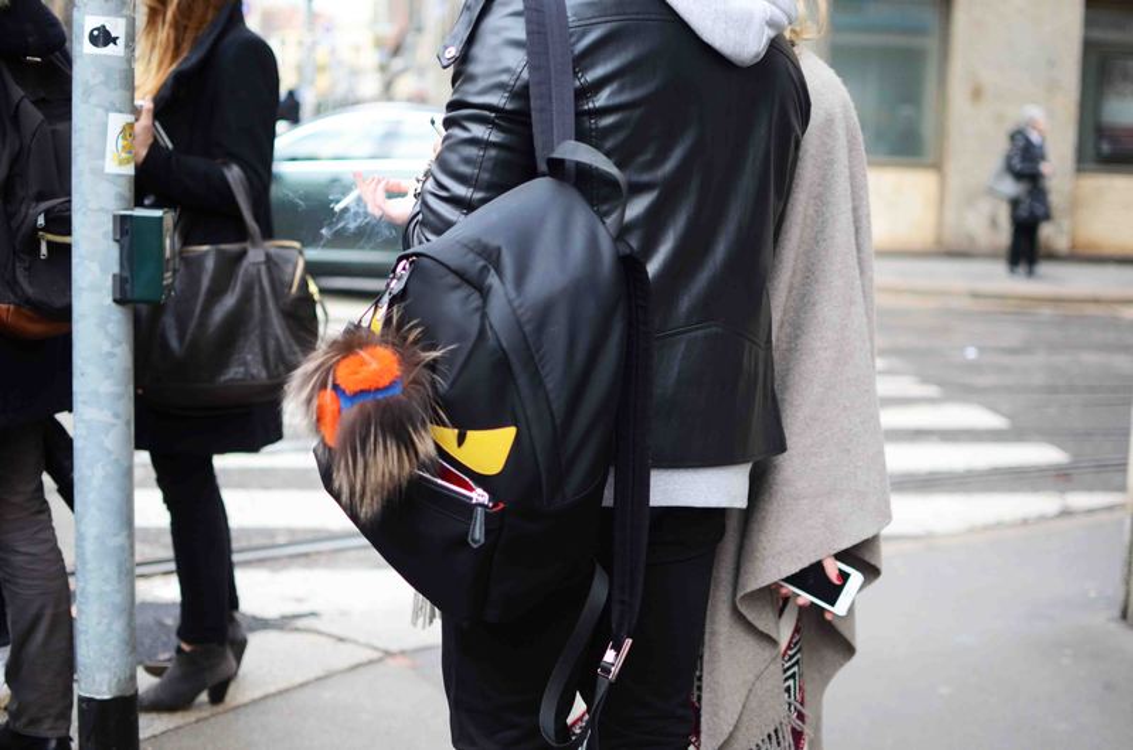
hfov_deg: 37.9
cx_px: 566
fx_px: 1649
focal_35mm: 52
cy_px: 375
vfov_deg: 25.6
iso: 320
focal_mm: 35
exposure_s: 1/640
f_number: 1.8
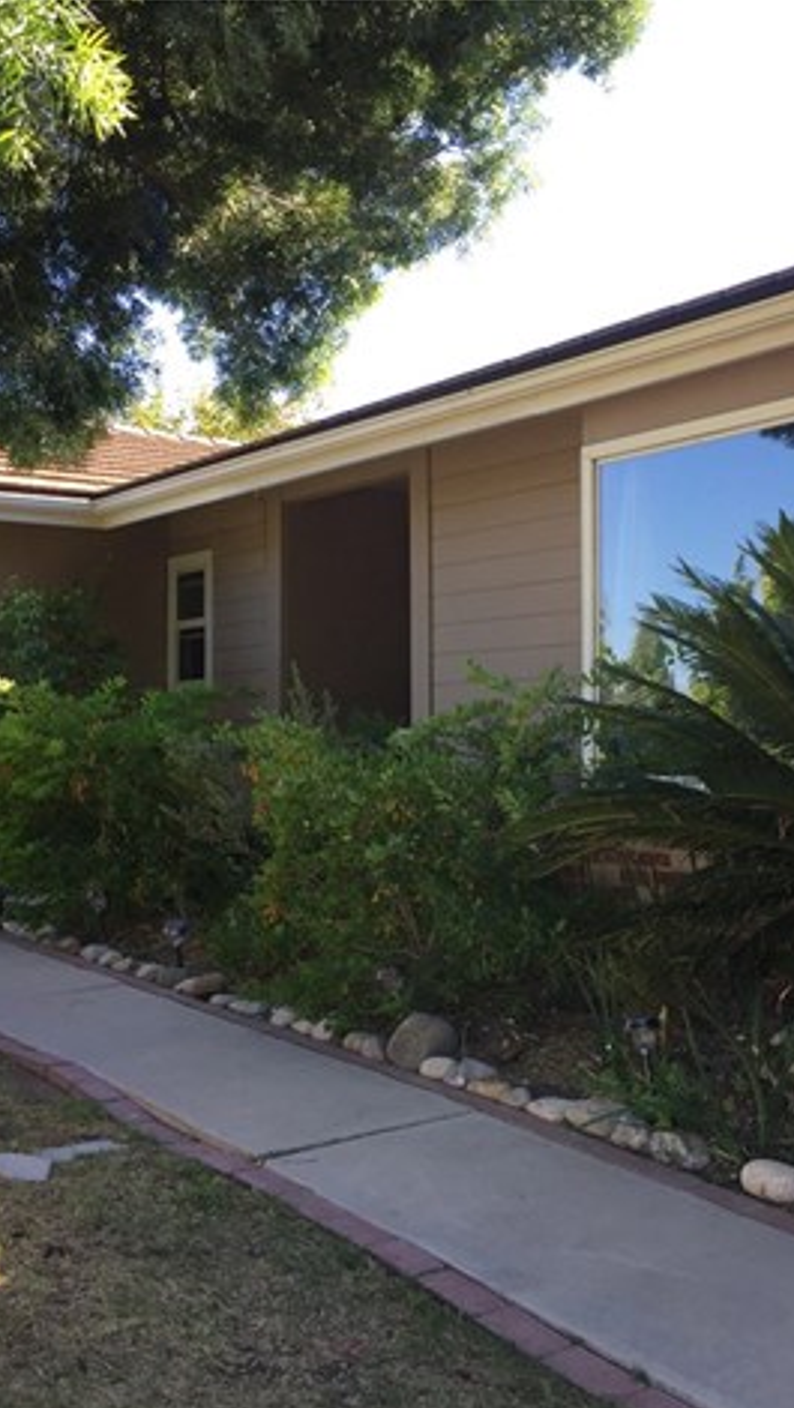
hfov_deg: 27.7
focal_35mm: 43
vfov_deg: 47.3
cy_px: 716
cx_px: 491
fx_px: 1607
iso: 32
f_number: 2.2
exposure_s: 1/210
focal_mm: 4.15
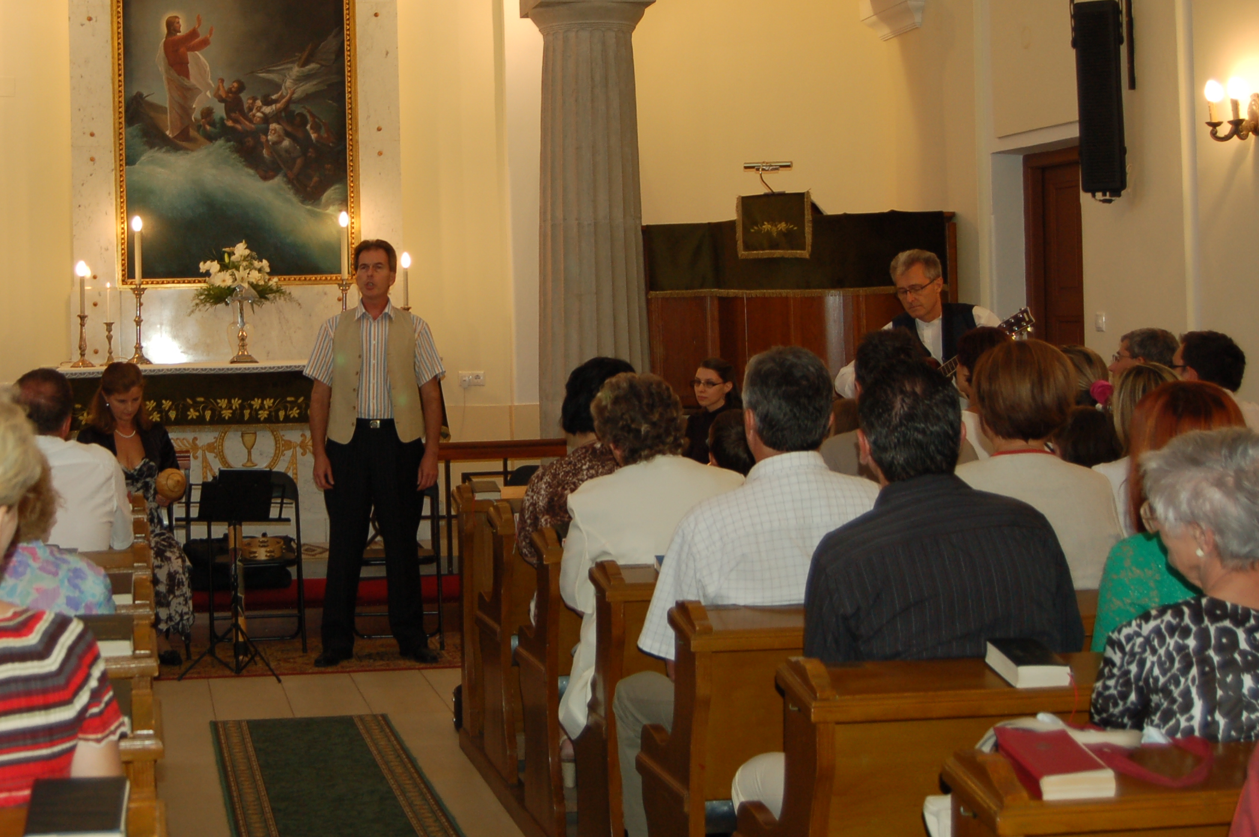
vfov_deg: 24.0
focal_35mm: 56
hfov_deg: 35.1
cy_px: 276
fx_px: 1957
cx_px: 363
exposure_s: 1/60
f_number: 4.2
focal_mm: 26
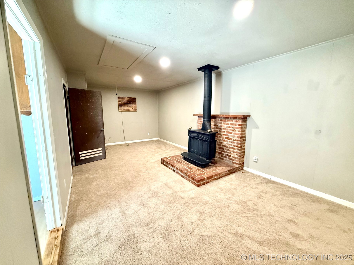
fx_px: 143
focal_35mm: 14
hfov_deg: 102.1
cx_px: 177
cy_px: 132
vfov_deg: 85.7
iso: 640
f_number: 2.2
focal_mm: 2.22
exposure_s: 1/60
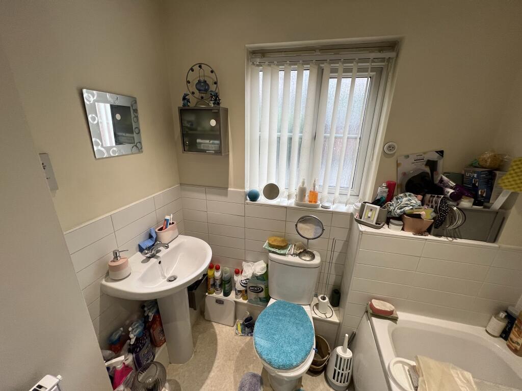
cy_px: 196
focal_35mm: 13
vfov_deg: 89.9
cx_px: 261
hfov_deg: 106.2
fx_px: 196
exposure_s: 1/100
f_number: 1.8
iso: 100
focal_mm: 1.57
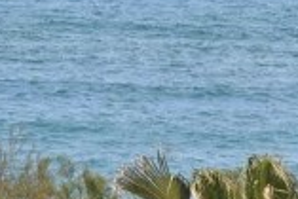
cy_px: 305
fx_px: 5452
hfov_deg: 3.1
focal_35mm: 658
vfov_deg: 2.1
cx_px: 610
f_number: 5.6
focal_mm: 60
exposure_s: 1/500
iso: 100
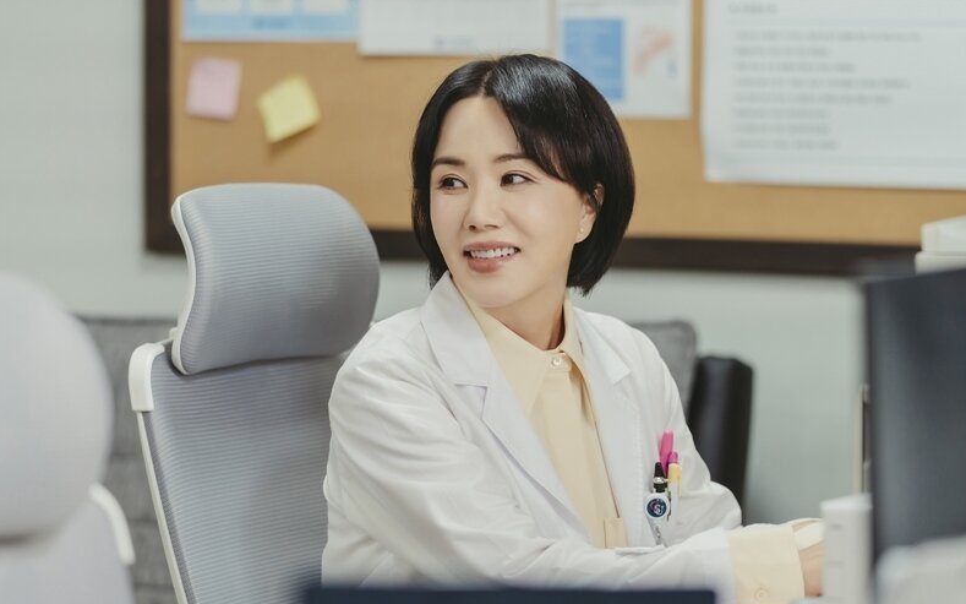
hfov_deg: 13.2
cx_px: 550
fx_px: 4186
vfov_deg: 8.2
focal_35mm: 159
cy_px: 298
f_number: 2.8
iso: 400
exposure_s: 1/100
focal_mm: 123
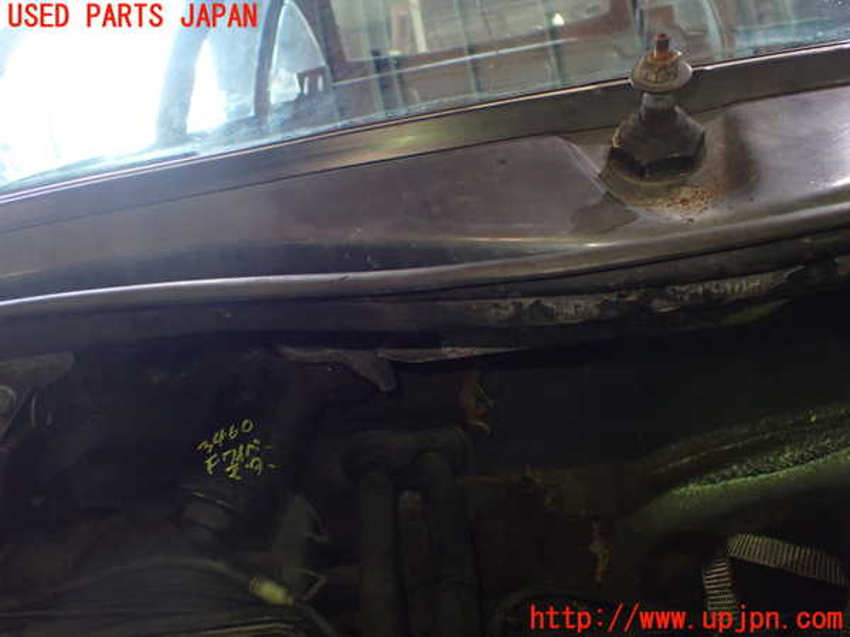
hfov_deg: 60.0
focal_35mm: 30
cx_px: 425
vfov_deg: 46.8
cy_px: 318
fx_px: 737
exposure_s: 1/125
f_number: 2.3
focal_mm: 5.4
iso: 800
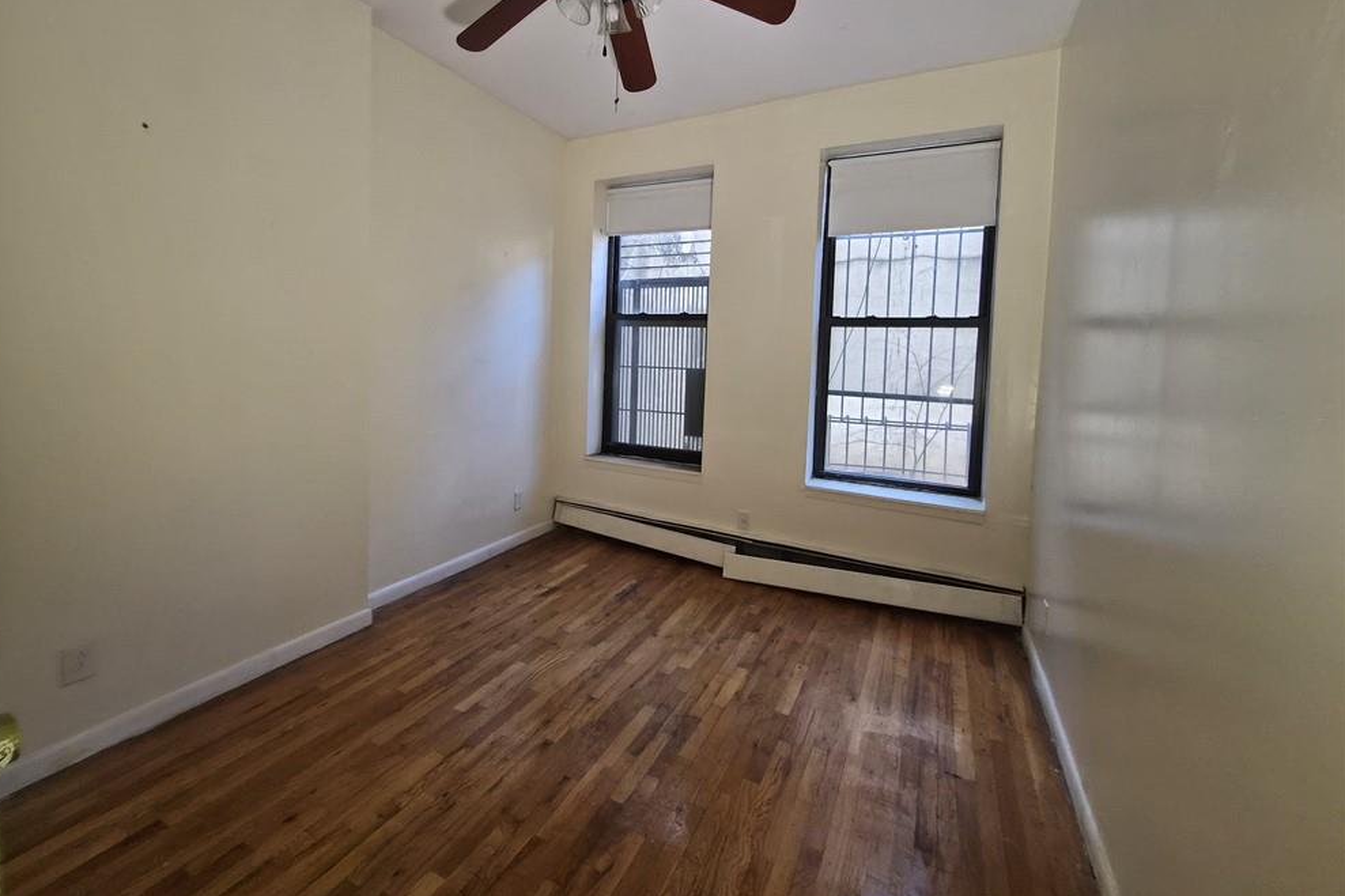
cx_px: 654
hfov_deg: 104.2
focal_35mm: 14
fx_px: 523
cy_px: 387
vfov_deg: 80.8
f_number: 2.2
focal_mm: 1.7
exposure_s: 1/60
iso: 160
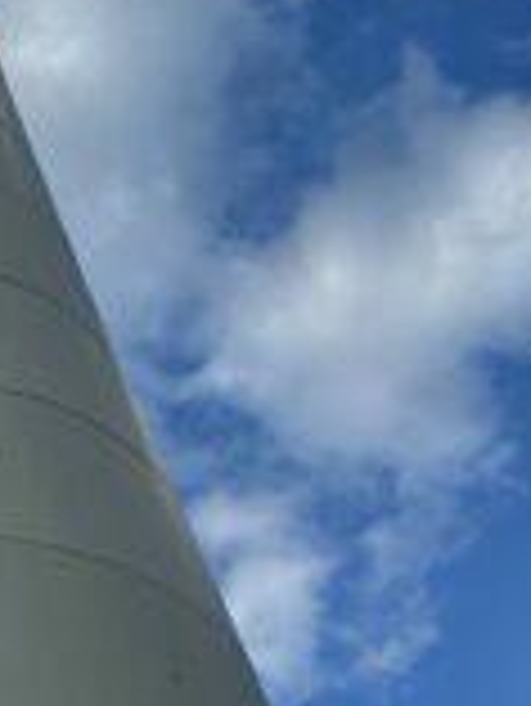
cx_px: -162
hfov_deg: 17.1
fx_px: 1654
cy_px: 479
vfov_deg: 24.0
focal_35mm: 81
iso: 80
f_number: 1.78
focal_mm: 6.86
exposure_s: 1/5848
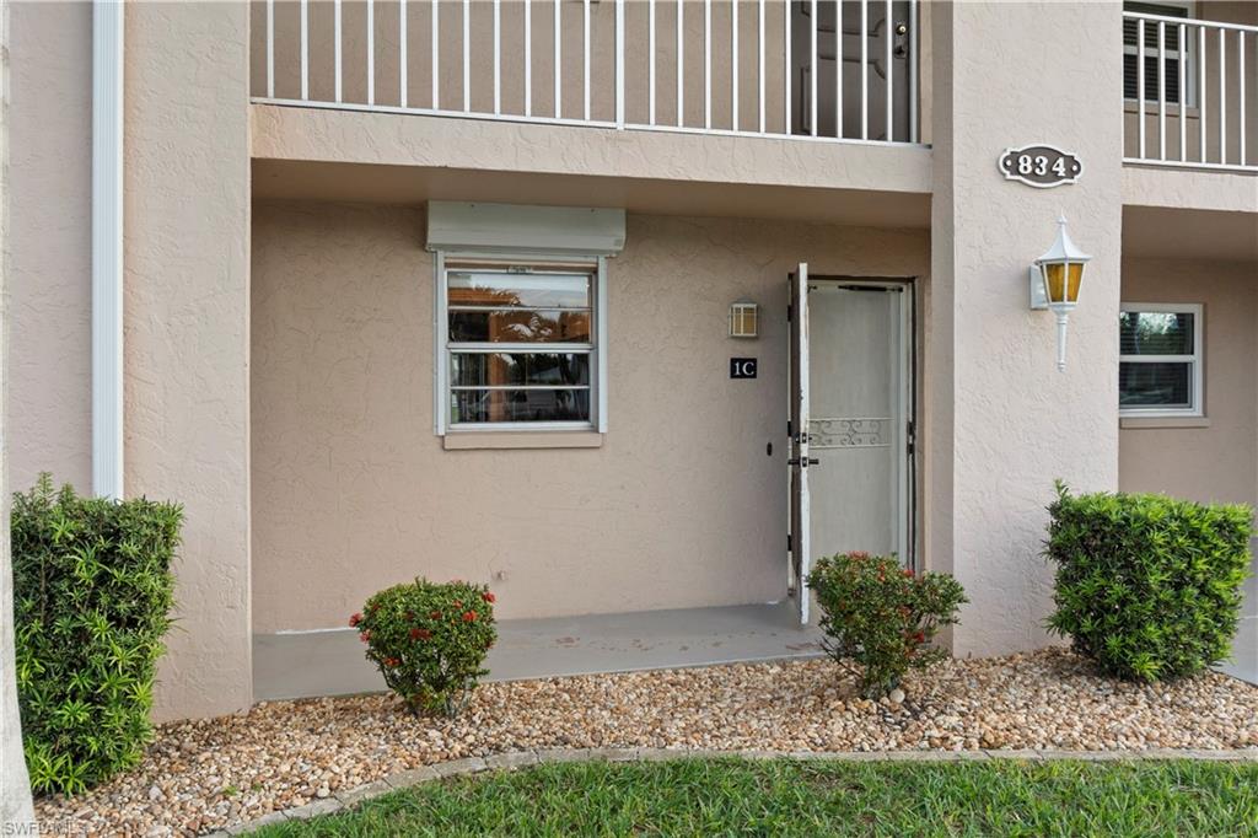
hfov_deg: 61.9
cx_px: 629
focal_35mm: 30
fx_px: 1048
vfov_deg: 43.6
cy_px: 419
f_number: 8
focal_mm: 20
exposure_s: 1/200
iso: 400
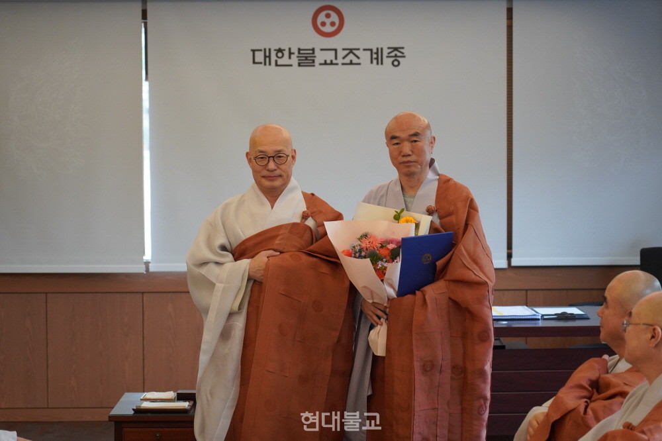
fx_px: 1930
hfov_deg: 19.5
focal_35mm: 105
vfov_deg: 13.0
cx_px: 331
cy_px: 220
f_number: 4
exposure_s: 1/160
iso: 2000
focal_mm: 105
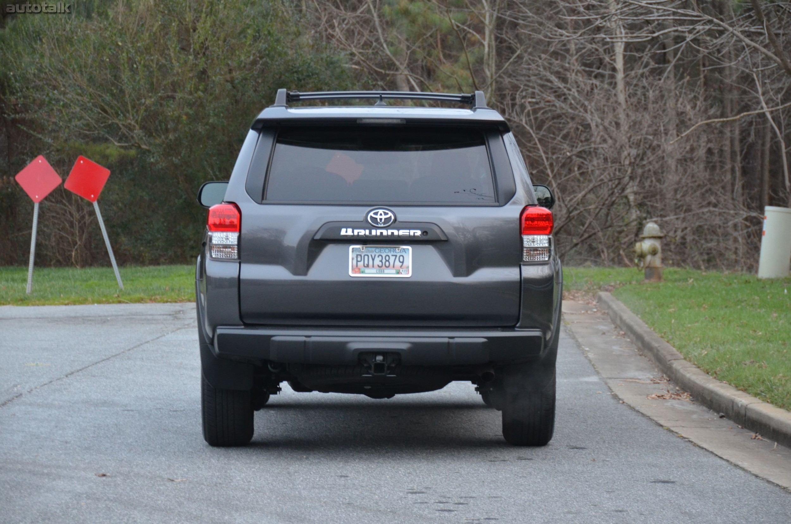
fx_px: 2960
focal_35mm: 135
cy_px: 262
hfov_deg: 15.2
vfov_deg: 10.1
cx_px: 396
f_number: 5.3
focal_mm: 90
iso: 1600
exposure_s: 1/40
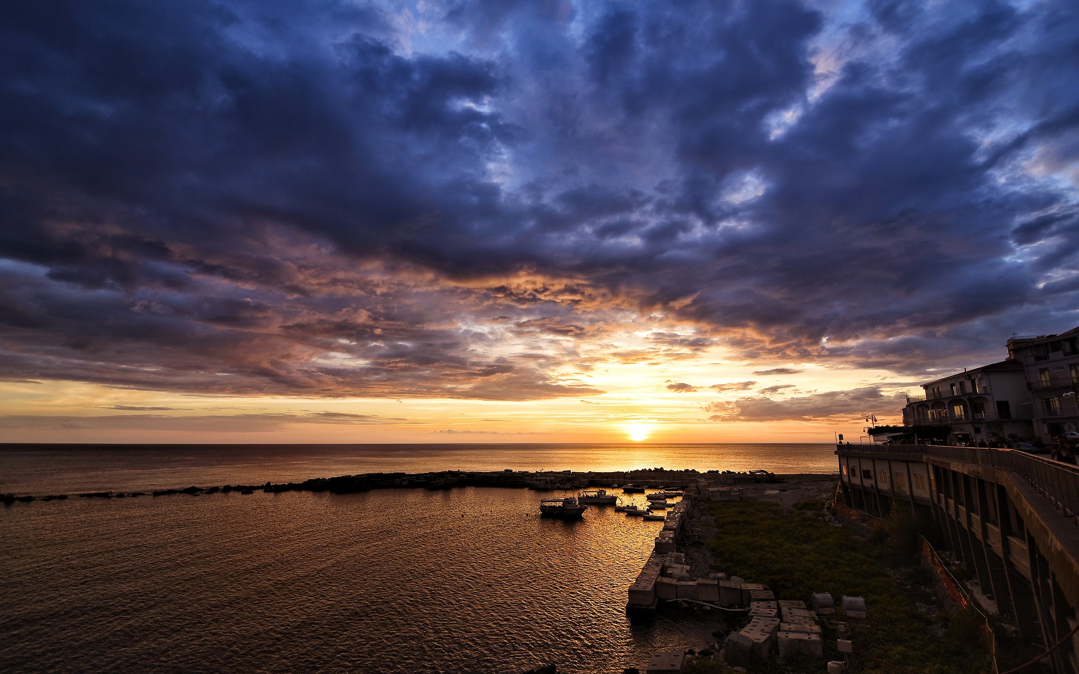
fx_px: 500
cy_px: 329
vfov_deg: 68.0
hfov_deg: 94.4
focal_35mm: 17
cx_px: 539
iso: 100
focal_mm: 16
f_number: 6.3
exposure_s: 1/125
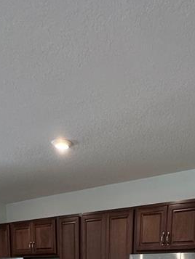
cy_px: 375
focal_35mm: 47
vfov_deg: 28.6
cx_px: 119
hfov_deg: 30.8
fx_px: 353
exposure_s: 1/120
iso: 200
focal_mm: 2.22
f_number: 2.2
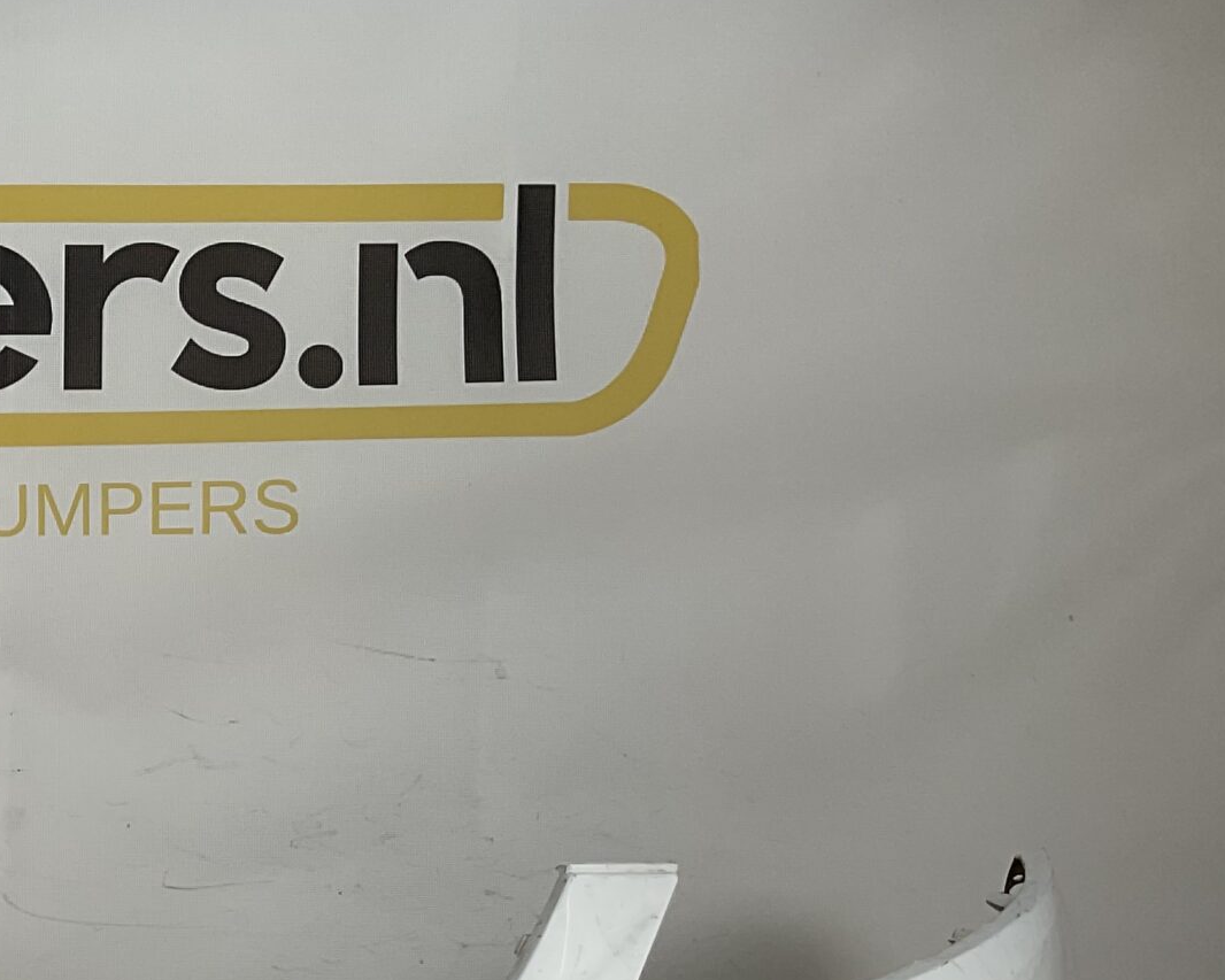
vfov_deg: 21.5
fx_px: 2466
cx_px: -198
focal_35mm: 68
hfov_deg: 25.4
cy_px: 1033
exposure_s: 1/642
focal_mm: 3
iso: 16
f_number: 1.8
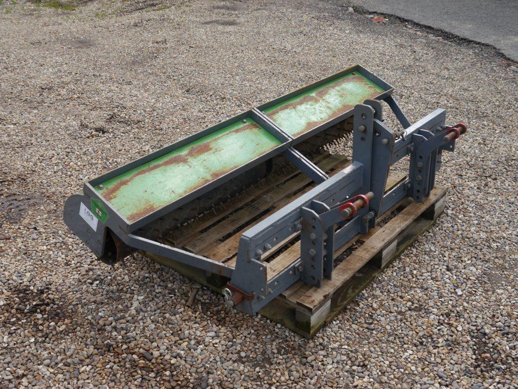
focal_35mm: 42
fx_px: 628
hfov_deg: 44.8
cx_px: 259
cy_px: 194
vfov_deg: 34.3
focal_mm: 21
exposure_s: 1/160
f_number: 6.3
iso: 160
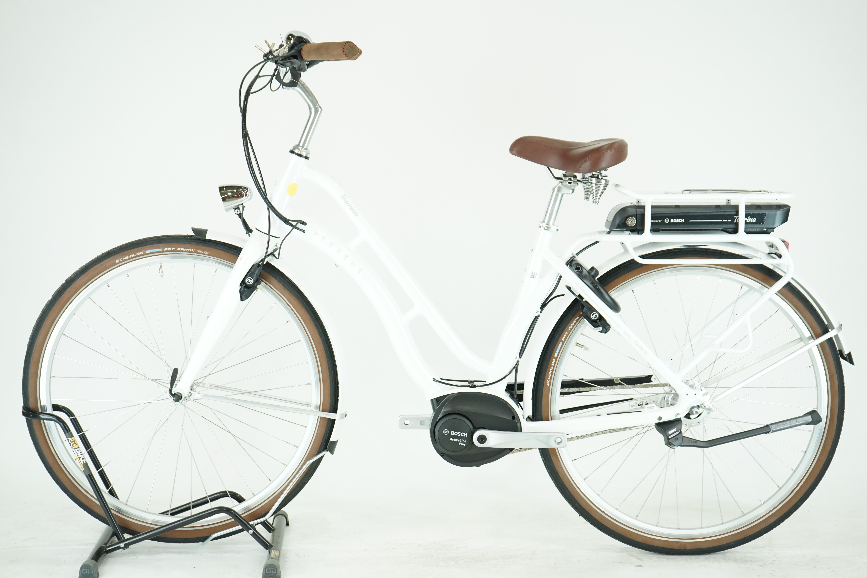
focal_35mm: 56
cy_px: 289
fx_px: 1349
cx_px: 434
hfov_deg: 35.6
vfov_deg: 24.2
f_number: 5.6
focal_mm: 56
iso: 1600
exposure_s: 1/200
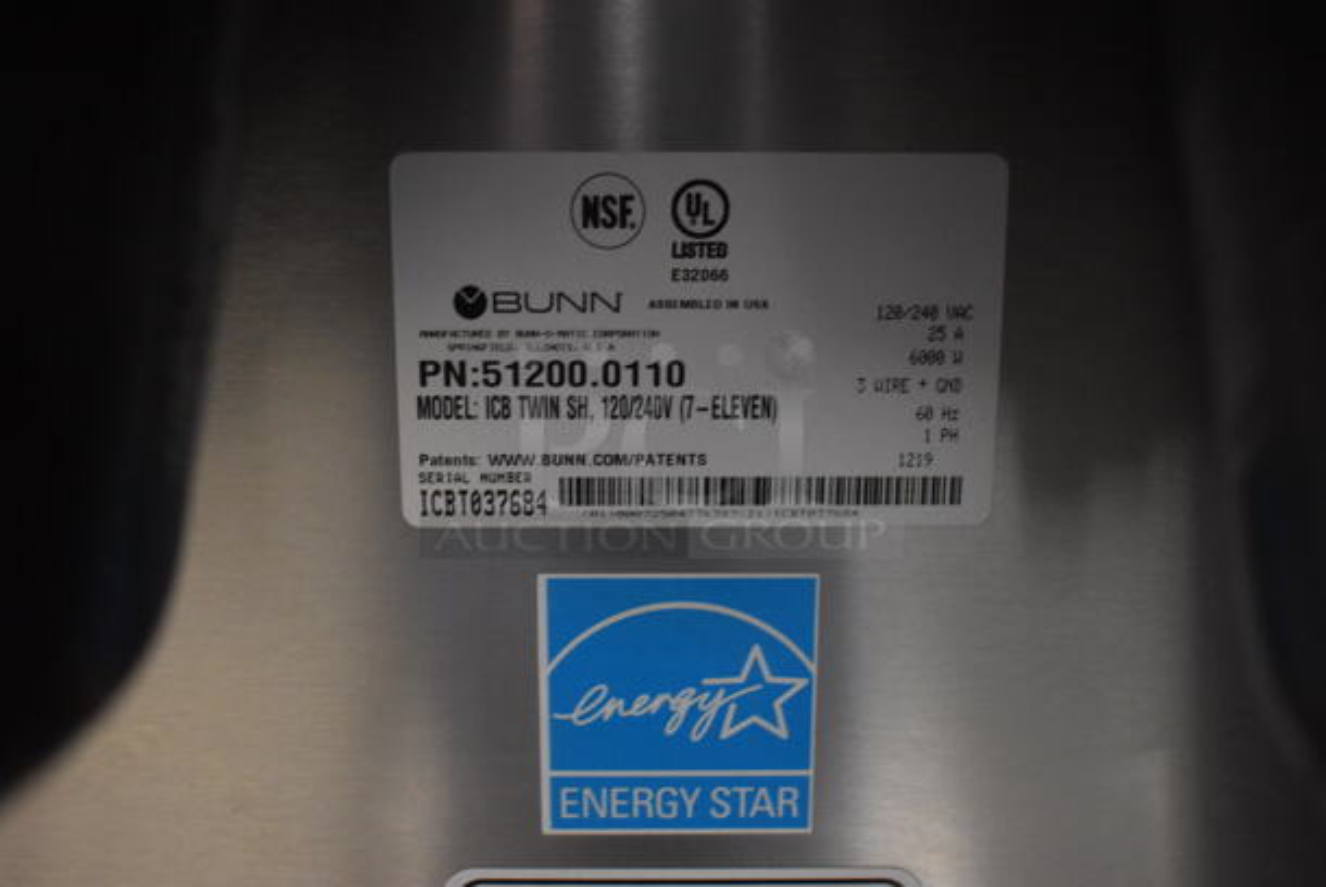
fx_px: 1493
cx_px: 663
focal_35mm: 40
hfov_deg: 47.9
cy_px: 444
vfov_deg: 33.1
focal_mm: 27
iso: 3200
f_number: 4
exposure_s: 1/20
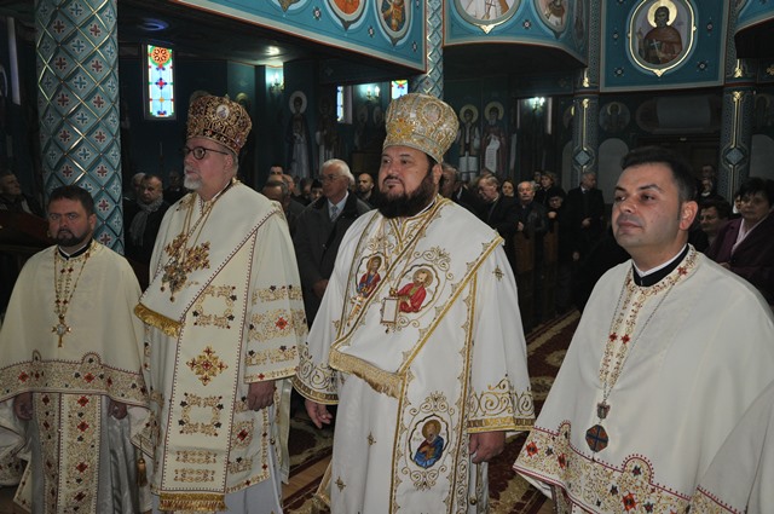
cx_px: 387
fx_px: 676
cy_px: 257
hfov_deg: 59.6
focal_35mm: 32
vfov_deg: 41.6
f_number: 3.8
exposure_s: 1/60
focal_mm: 21
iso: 800
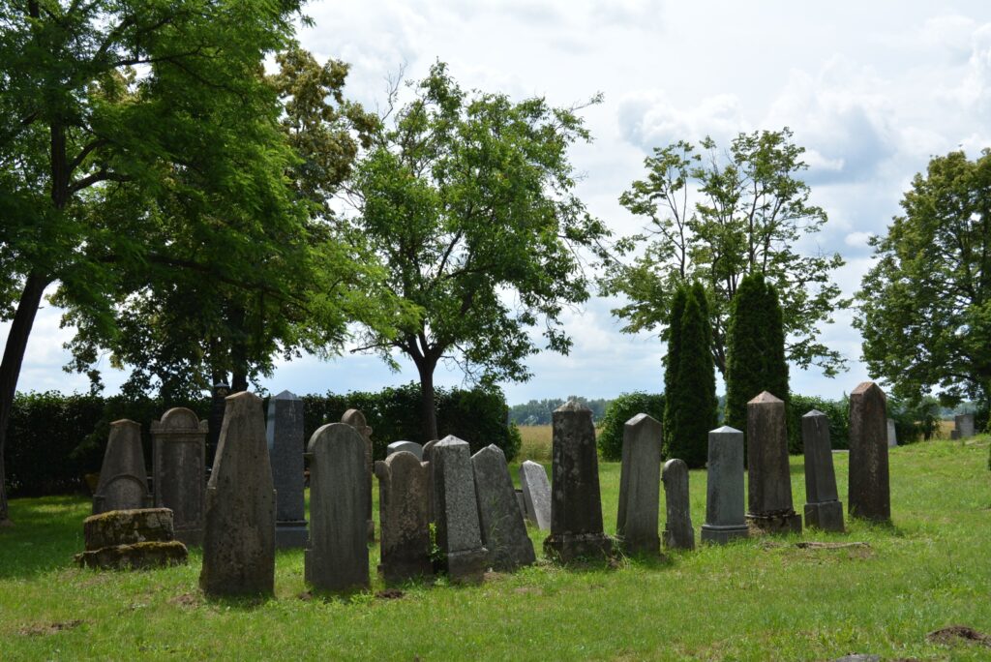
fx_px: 1281
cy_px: 331
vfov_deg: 29.0
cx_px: 496
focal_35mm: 46
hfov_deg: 42.3
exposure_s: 1/400
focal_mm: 31
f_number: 10
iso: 200
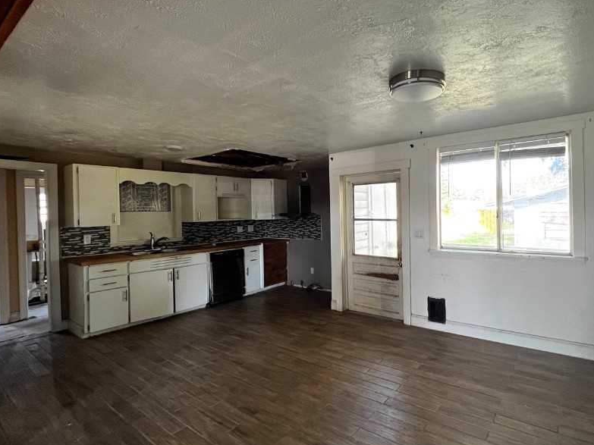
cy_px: 213
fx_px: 292
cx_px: 344
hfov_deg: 90.3
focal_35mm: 17
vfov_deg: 74.7
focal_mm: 1.57
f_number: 1.8
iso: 250
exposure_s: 1/98
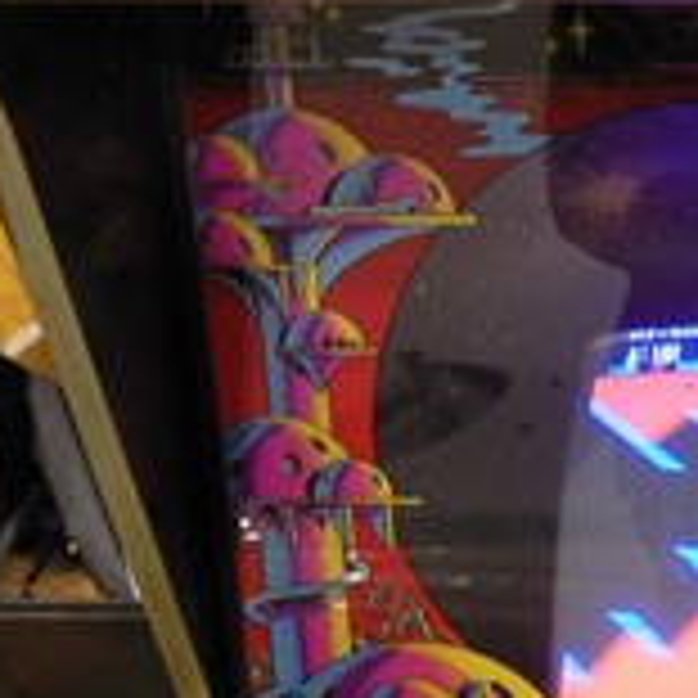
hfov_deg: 24.3
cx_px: 847
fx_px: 1460
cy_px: 387
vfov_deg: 26.9
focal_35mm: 64
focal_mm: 4.5
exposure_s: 1/5
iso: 400
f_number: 3.2
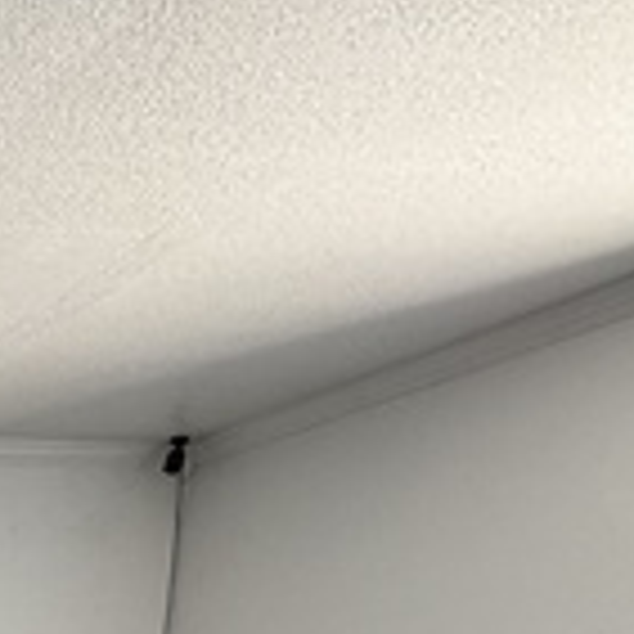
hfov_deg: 20.2
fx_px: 1160
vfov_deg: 24.5
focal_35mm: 56
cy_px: 922
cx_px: -553
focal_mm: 2.22
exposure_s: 1/99
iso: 200
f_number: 2.2
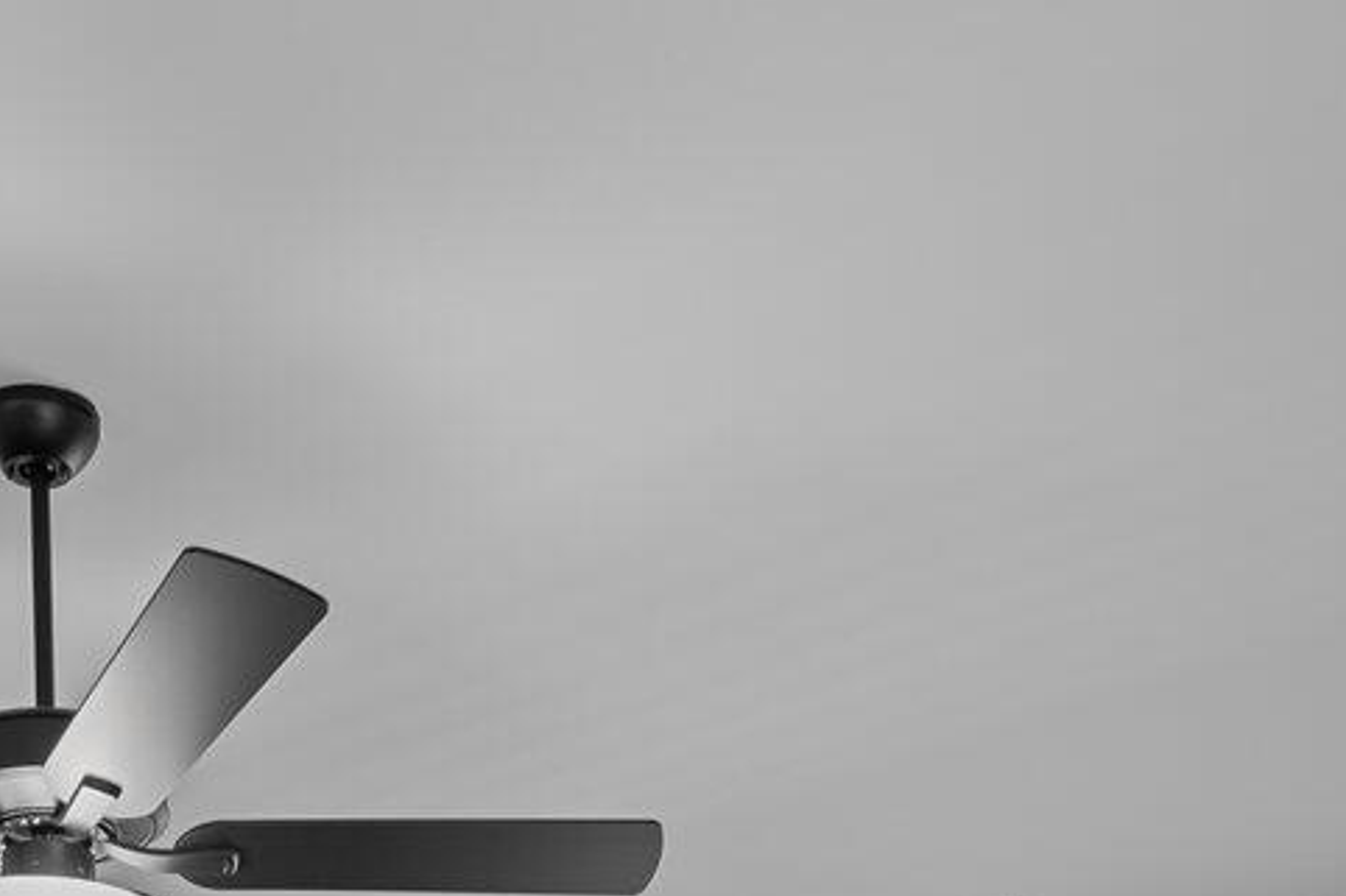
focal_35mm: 68
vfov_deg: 15.3
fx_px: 2541
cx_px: 419
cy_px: 1883
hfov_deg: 29.4
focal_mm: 16
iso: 320
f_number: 4
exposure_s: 1/20
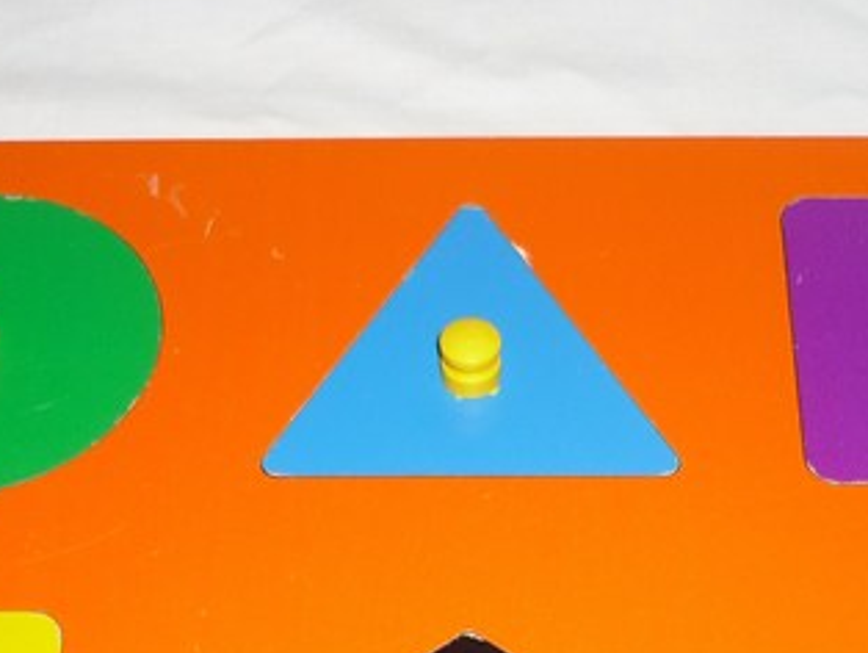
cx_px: 445
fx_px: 2108
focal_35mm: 84
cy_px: 697
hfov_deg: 23.3
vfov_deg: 17.1
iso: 100
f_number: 2.8
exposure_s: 1/30
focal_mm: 5.5
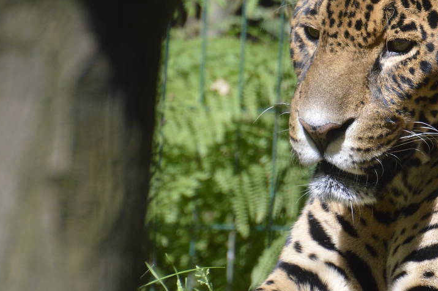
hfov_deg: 3.1
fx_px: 8144
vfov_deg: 2.0
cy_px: 89
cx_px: 431
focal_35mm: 670
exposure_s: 1/400
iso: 400
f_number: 6.3
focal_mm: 200
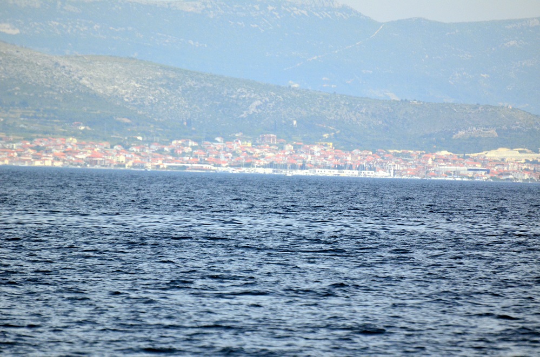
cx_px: 270
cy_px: 178
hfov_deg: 4.6
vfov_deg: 3.0
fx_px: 6734
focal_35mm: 450
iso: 800
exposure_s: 1/4000
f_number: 5.6
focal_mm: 300
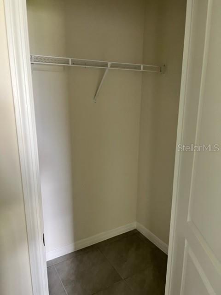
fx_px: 221
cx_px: 110
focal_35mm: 26
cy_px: 148
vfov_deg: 67.3
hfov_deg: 53.1
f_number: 1.5
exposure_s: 1/60
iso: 320
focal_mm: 5.7
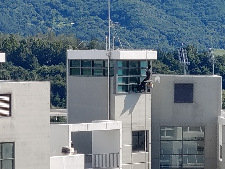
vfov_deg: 5.9
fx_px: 1625
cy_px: 84
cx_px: 112
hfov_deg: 7.9
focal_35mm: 250
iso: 50
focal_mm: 5.88
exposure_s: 1/455
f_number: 2.4
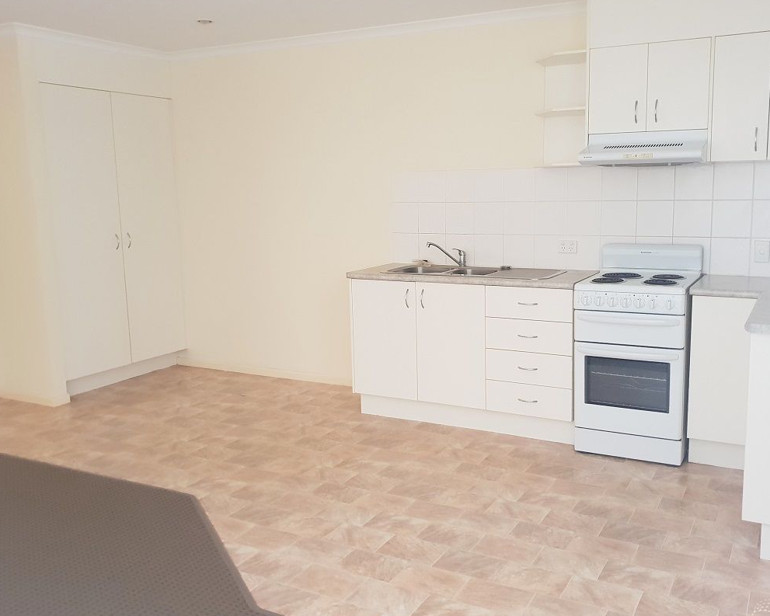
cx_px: 437
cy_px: 307
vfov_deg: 47.1
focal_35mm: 31
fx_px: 707
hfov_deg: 57.0
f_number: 1.5
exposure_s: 1/28
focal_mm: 4.3
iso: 250
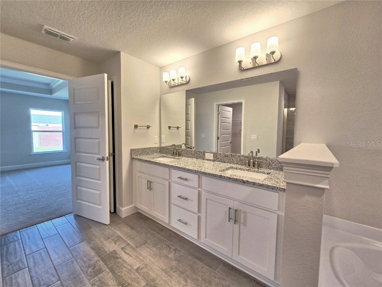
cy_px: 144
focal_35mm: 13
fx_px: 143
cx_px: 191
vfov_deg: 89.9
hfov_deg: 106.2
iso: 50
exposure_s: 1/60
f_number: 2.2
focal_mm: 2.2
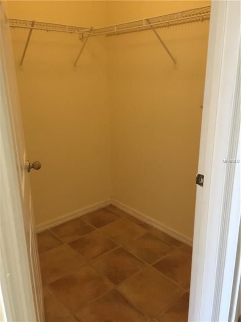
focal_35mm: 29
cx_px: 120
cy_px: 161
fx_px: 269
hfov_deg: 48.2
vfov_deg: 61.7
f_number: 2.2
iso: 100
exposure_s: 1/30
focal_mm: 4.15
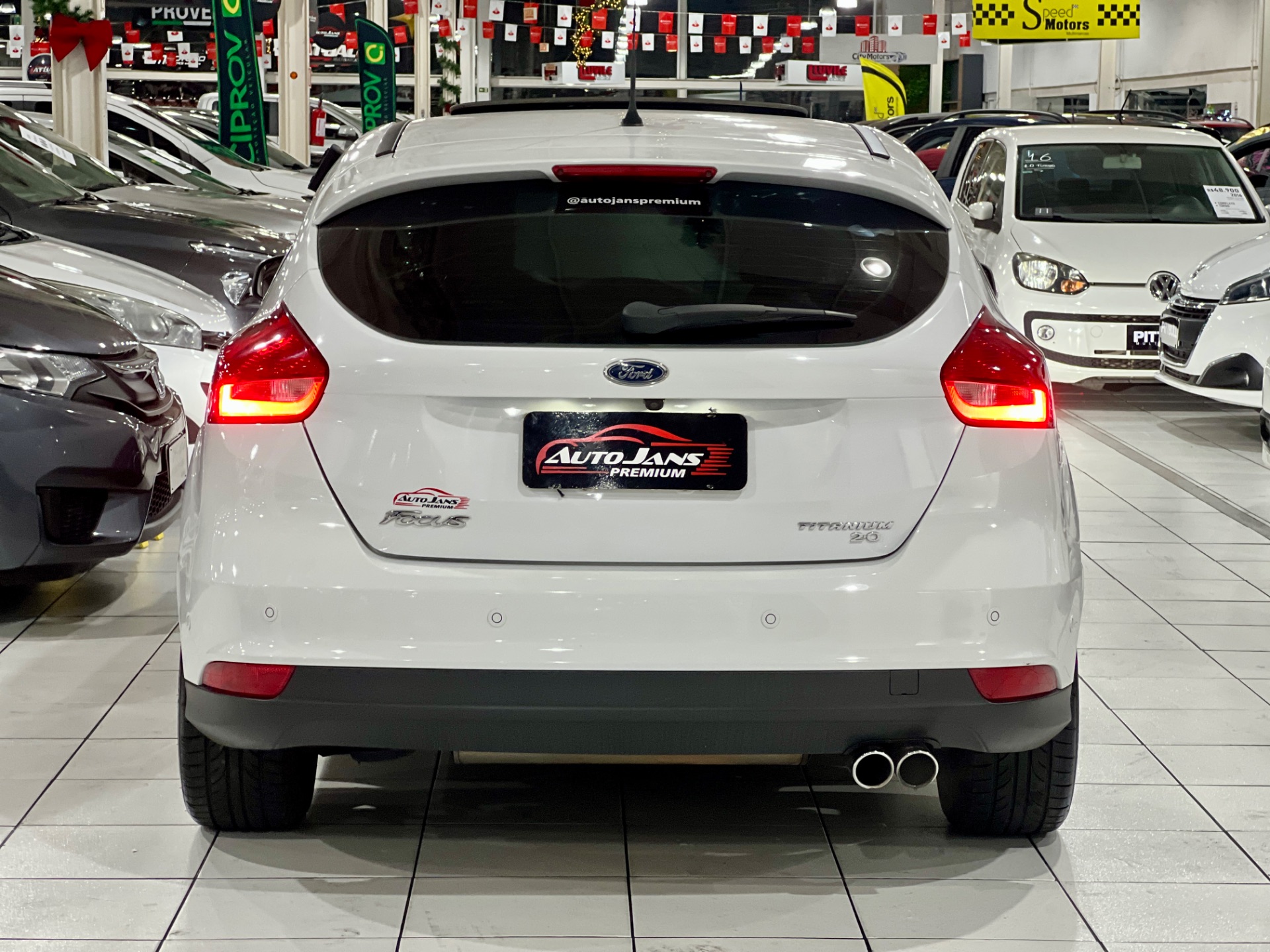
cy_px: 476
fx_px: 2825
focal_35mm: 77
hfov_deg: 25.3
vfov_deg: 19.1
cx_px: 635
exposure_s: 1/40
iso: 250
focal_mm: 9
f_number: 2.8
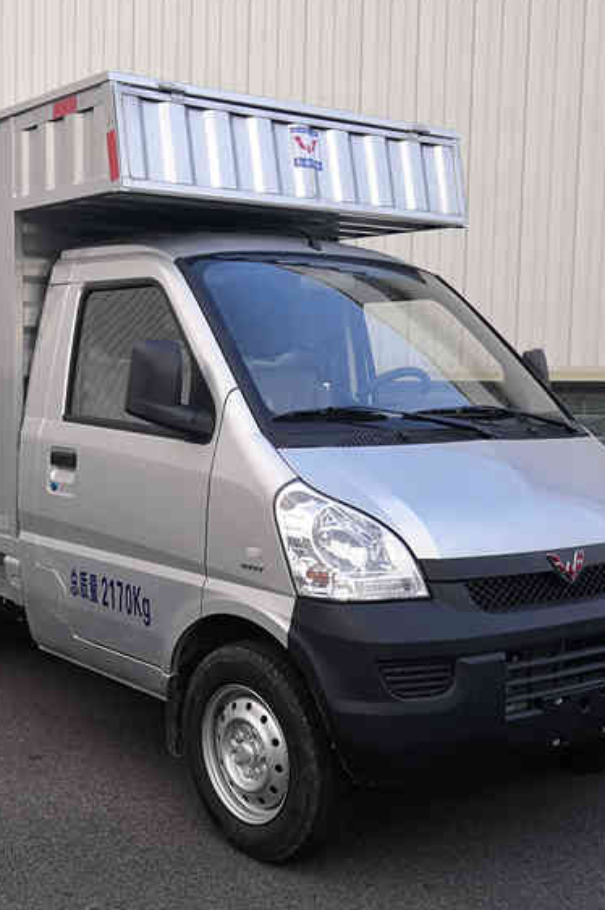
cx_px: 236
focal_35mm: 40
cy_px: 450
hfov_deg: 33.2
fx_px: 1009
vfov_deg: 48.5
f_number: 1.8
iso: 50
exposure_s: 1/207
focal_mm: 3.95
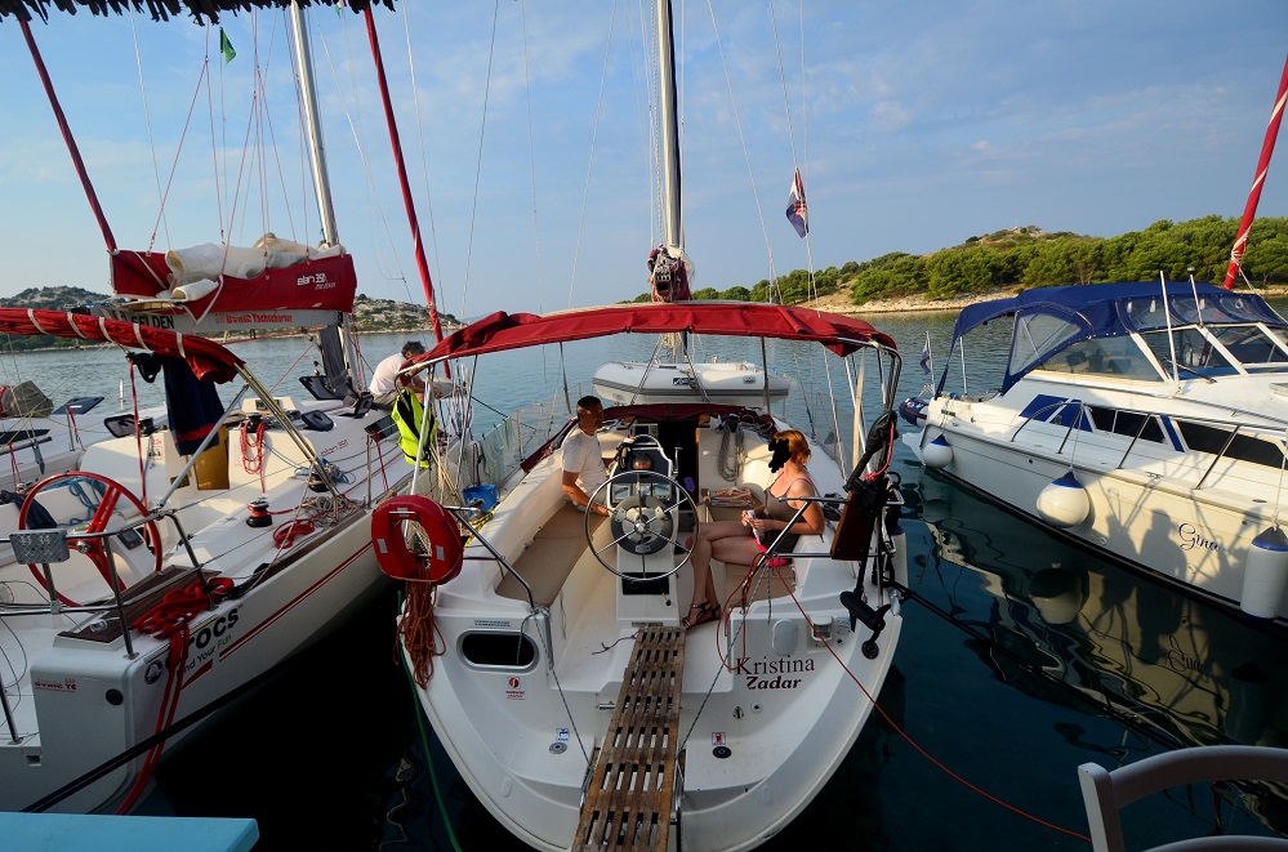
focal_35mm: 18
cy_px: 426
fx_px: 642
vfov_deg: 67.1
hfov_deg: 90.1
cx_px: 644
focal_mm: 12
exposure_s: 1/1600
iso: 400
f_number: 5.6
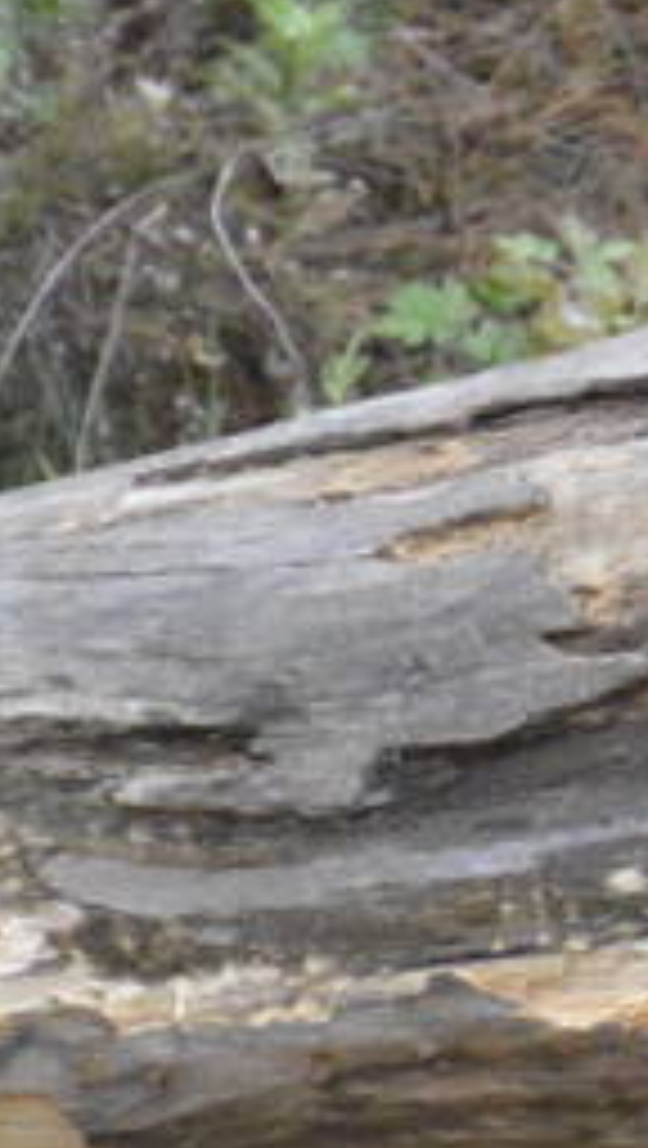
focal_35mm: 984
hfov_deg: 1.2
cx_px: 2146
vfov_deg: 2.2
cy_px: 428
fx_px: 29969
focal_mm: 100
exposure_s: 1/500
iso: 2800
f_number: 5.6
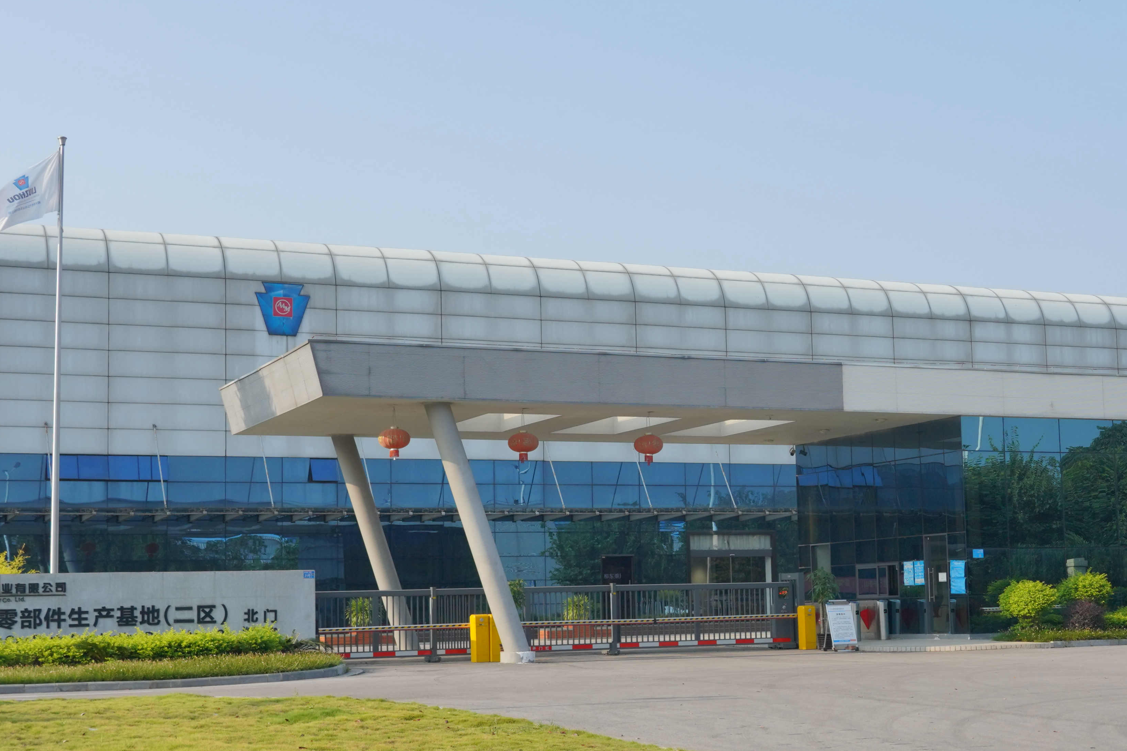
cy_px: 430
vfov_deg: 24.6
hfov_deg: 36.1
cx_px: 676
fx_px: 1722
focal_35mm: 55
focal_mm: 24
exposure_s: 1/2500
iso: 400
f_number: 4
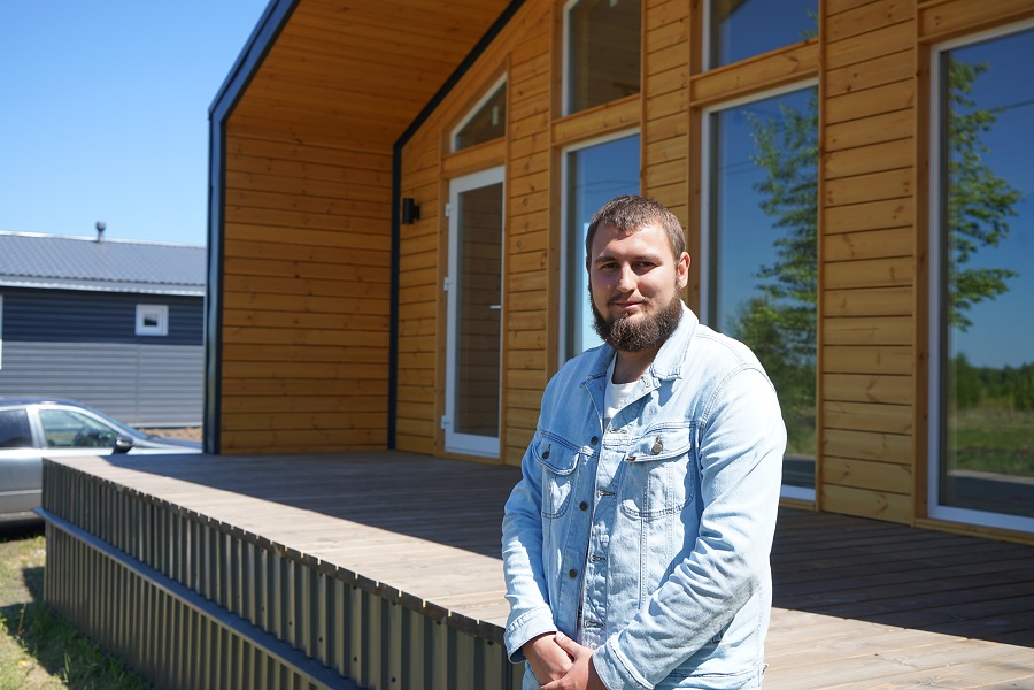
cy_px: 345
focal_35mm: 39
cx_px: 517
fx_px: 1120
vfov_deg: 34.2
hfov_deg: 49.6
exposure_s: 1/400
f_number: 5
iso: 100
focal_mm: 39
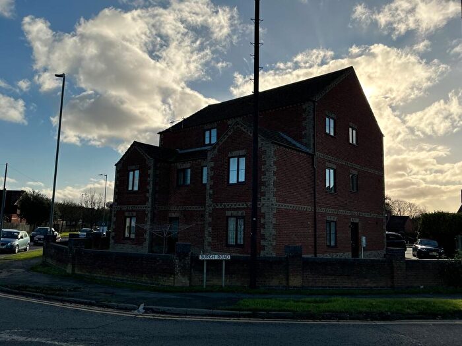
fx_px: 387
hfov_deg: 61.7
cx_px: 231
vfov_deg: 48.2
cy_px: 173
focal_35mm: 29
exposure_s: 1/4065
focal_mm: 3
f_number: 1.8
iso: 25
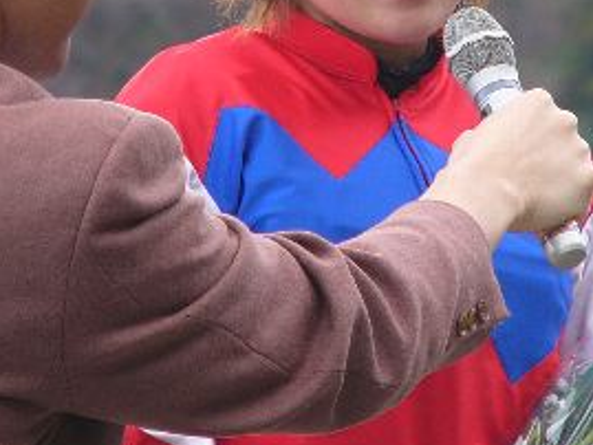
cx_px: 384
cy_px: 55
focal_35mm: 612
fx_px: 10489
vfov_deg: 2.4
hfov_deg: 3.2
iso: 50
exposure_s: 1/80
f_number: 2.8
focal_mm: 42.8
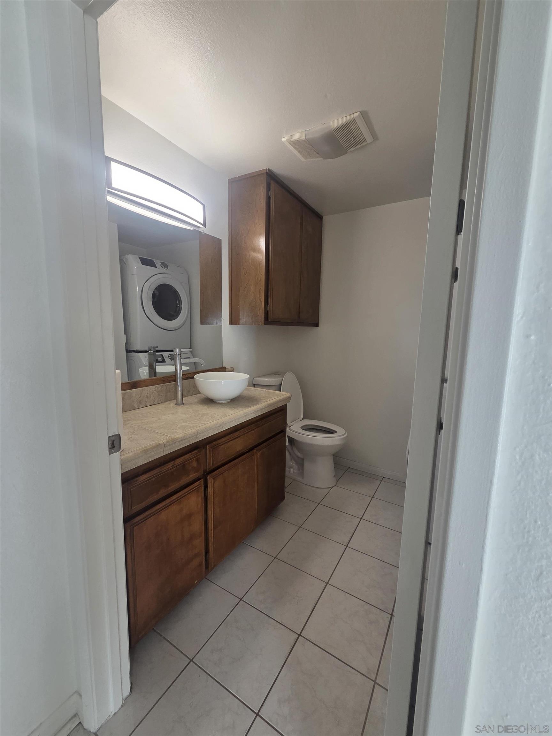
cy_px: 368
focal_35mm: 13
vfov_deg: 106.2
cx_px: 276
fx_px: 276
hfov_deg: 89.9
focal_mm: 2.2
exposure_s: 1/120
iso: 80
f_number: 2.2
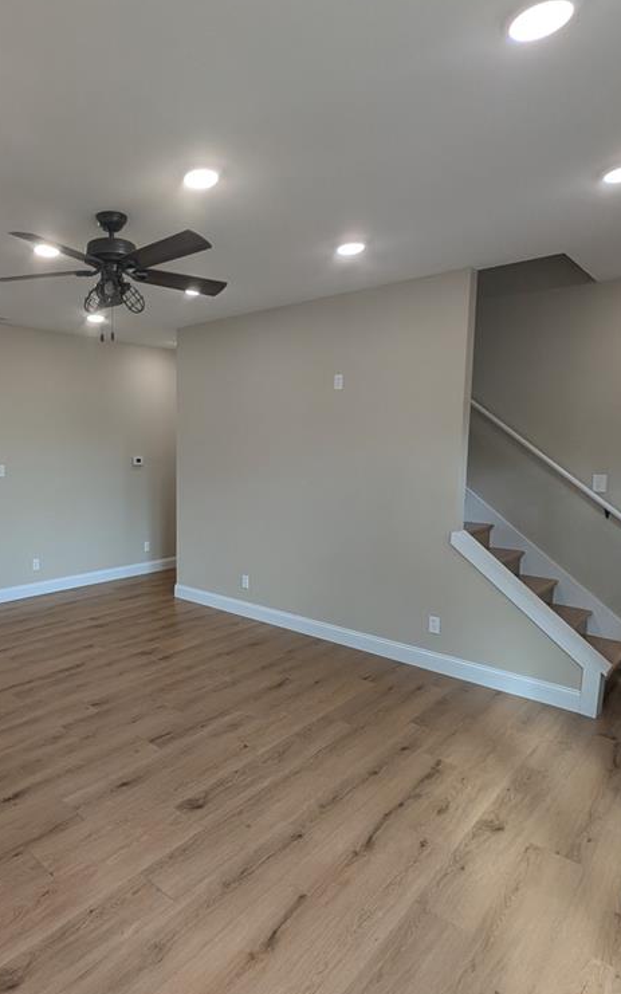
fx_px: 515
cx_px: 181
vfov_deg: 88.0
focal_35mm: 19
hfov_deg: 59.9
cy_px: 499
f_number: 2.2
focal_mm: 1.95
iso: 70
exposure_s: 1/120
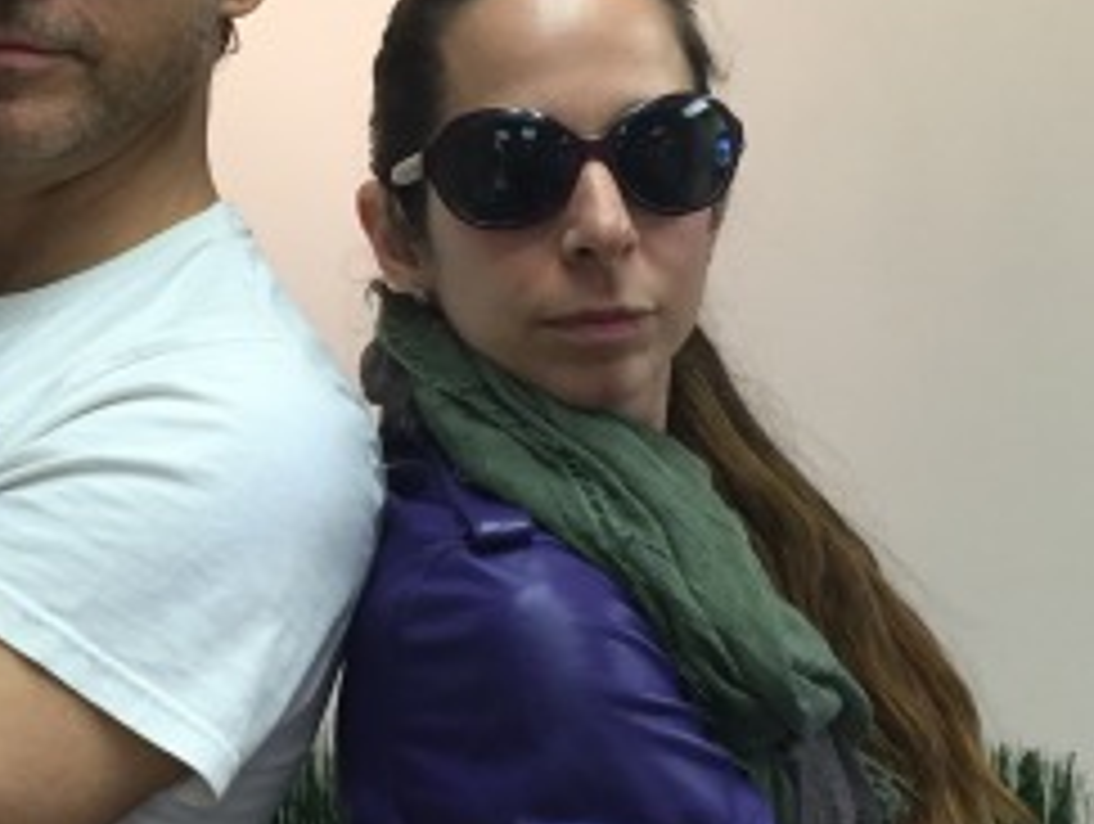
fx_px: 2564
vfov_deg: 18.3
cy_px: 441
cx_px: 261
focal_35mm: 81
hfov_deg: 23.8
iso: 50
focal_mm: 4.15
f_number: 2.2
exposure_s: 1/30
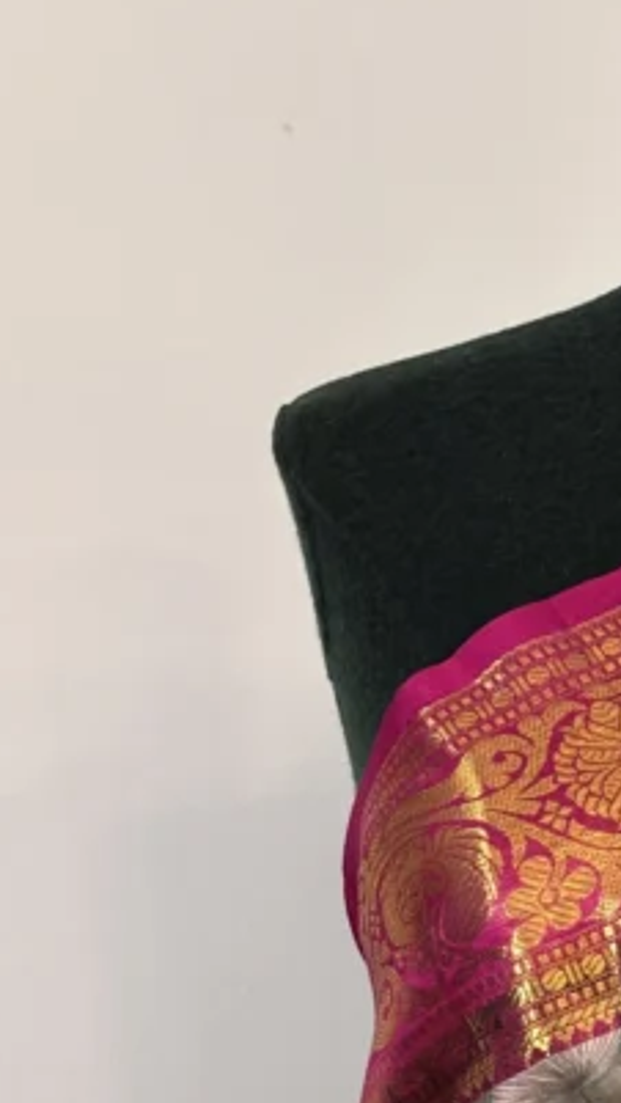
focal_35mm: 113
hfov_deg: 10.5
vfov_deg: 18.6
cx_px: 813
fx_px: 3303
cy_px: 976
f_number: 1.6
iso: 160
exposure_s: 1/50
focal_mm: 5.96
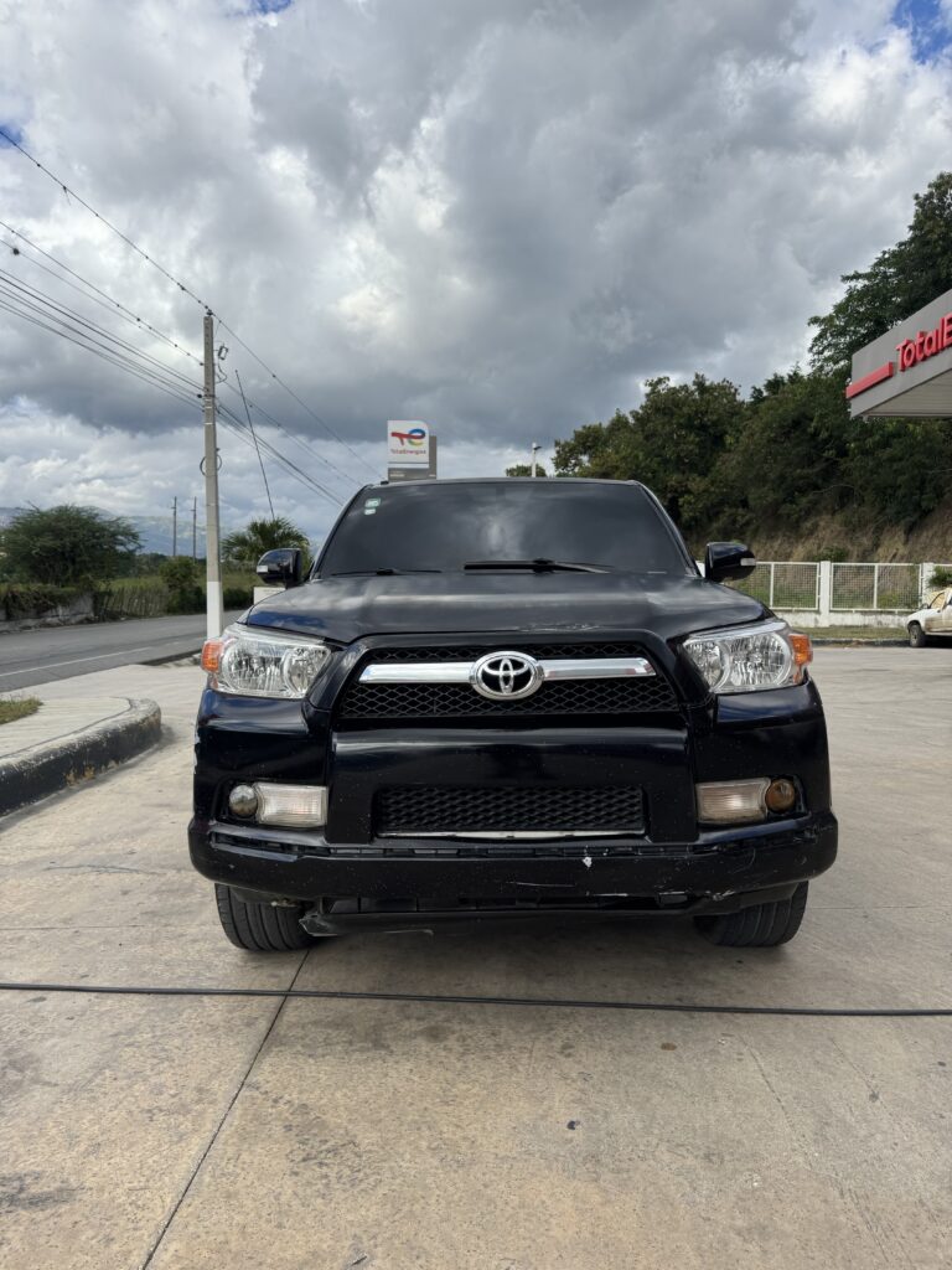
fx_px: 880
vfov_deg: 71.6
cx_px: 476
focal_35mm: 24
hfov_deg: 56.8
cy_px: 635
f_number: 1.78
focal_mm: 6.76
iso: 80
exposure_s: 1/3096
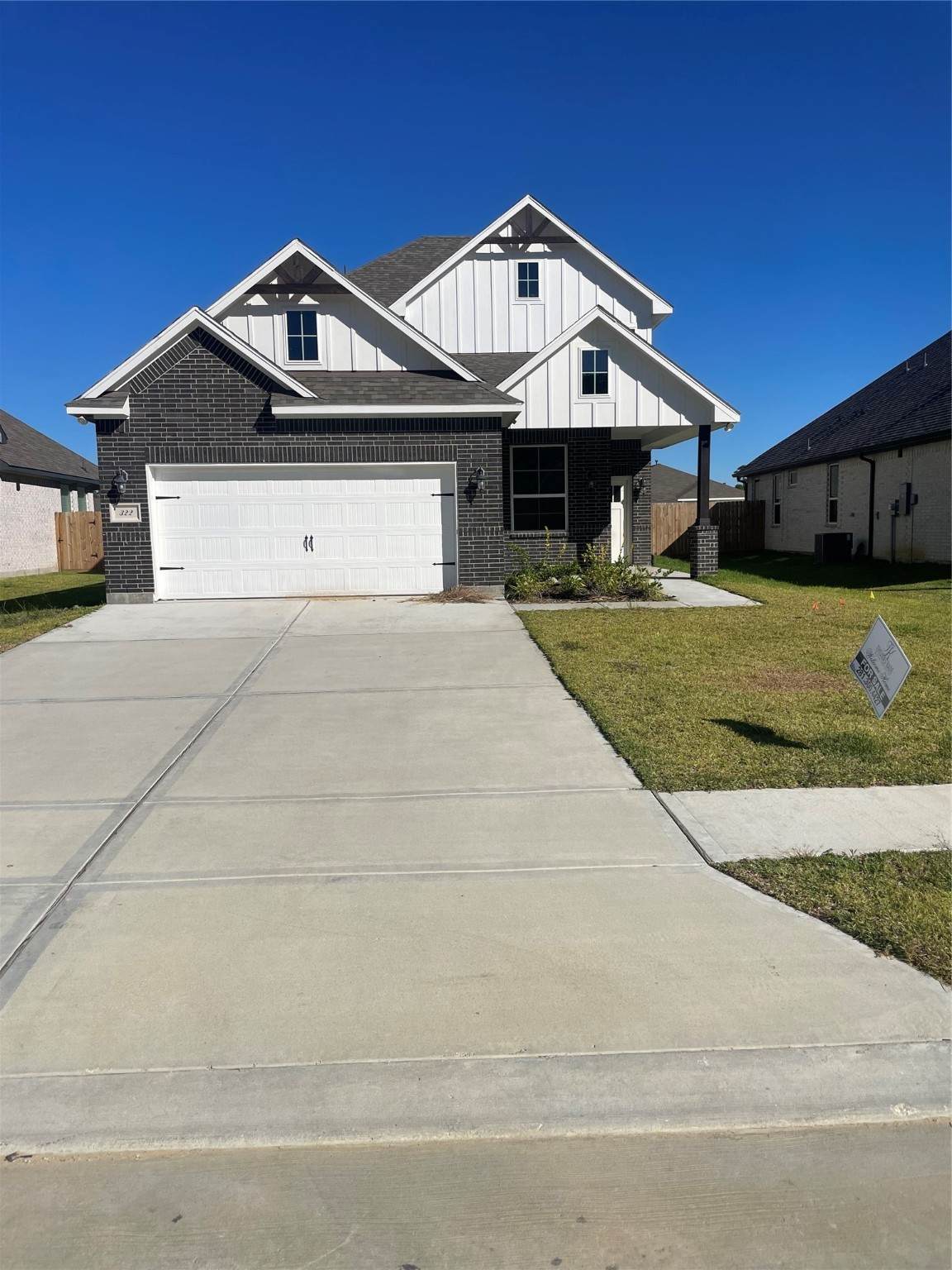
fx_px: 953
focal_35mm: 26
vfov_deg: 67.3
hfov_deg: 53.1
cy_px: 635
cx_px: 476
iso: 32
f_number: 1.6
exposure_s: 1/8403
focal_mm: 4.2
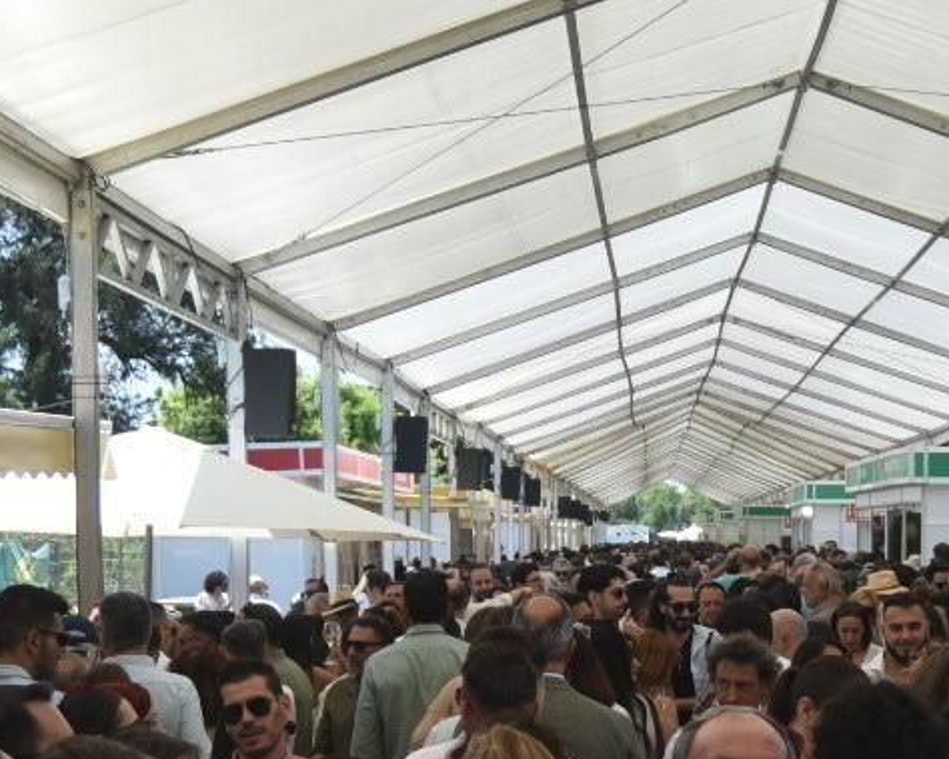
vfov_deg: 16.4
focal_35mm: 93
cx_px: 811
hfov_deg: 20.3
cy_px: 617
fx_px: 2612
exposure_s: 1/320
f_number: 5.6
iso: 100
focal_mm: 29
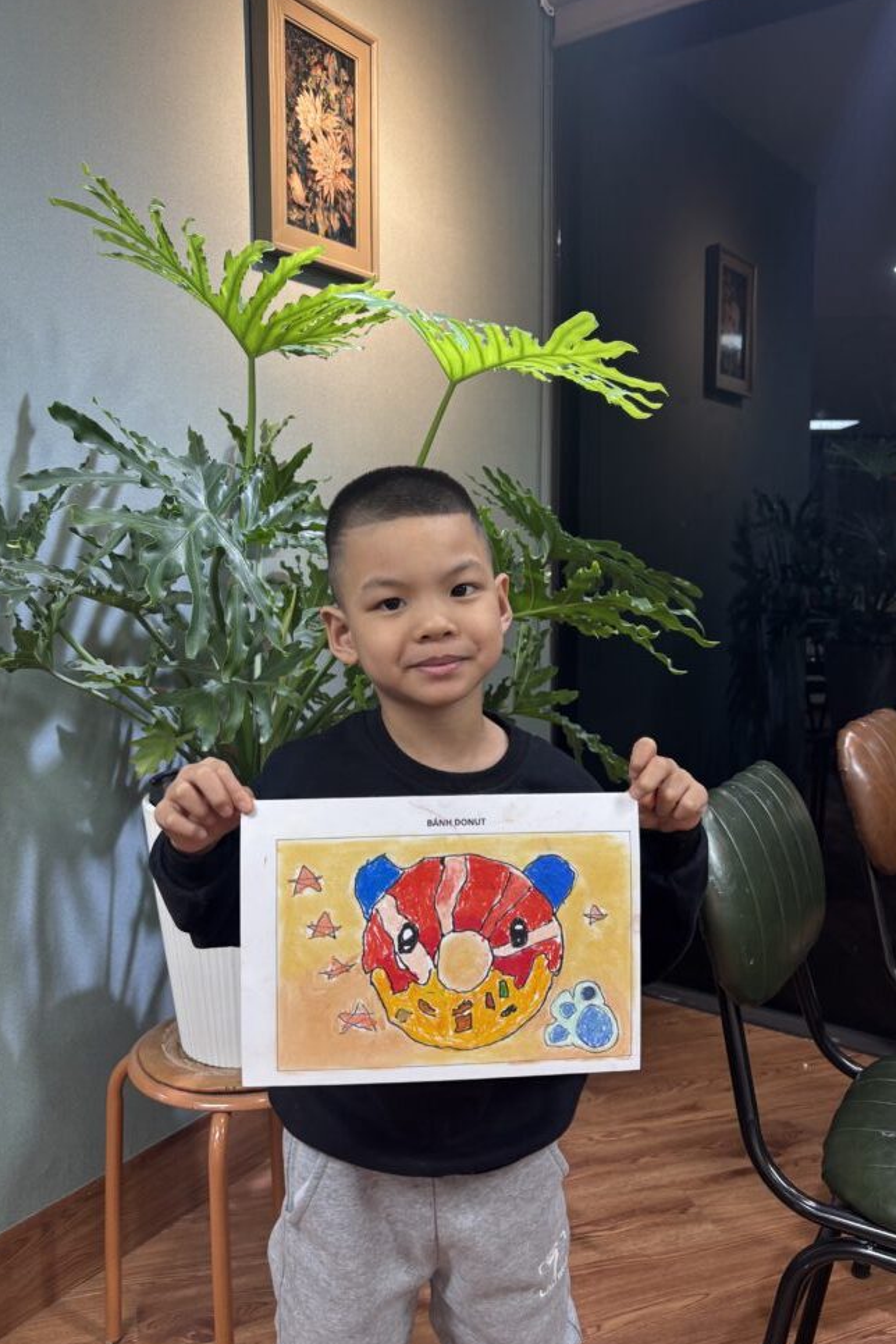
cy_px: 658
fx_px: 1045
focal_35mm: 28
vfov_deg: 65.5
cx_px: 449
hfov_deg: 46.4
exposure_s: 1/50
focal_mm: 5.96
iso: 80
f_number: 1.6
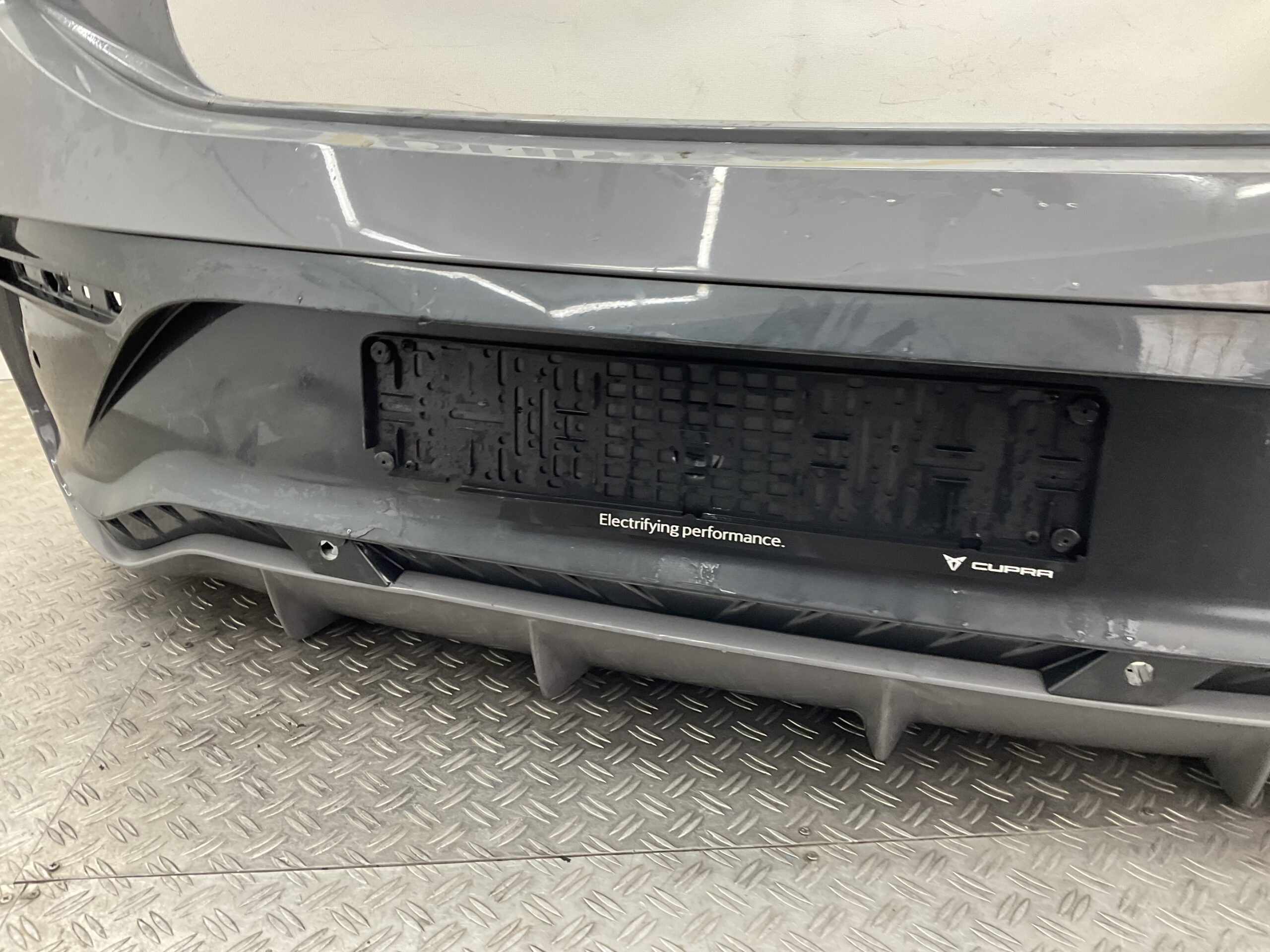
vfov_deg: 48.2
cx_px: 635
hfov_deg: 61.7
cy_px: 476
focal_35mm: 29
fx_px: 1064
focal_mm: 3
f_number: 1.8
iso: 32
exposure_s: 1/50
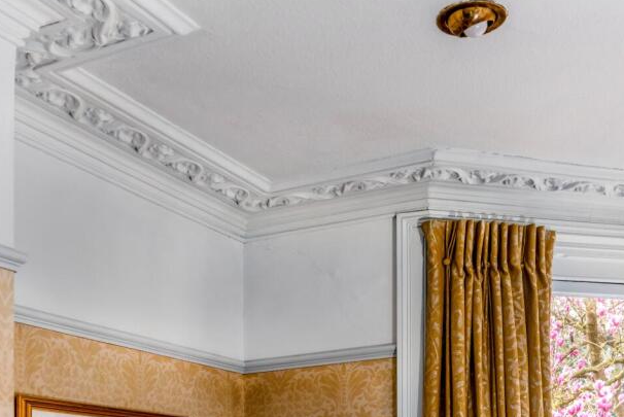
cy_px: 218
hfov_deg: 36.8
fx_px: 937
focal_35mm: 54
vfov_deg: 25.1
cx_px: 330
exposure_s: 1/50
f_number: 7.1
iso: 320
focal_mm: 50
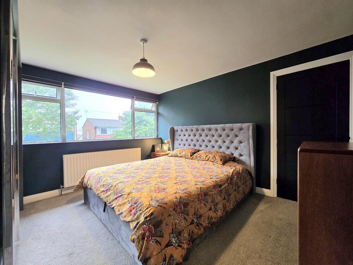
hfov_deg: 106.2
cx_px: 176
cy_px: 132
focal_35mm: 13
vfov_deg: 89.9
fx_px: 133
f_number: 2.2
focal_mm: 2.2
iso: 160
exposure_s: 1/50.3
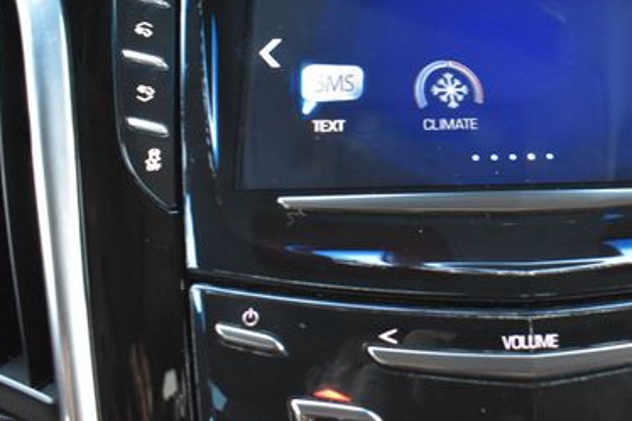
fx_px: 945
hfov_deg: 35.8
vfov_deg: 24.8
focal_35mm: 54
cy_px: 101
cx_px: 505
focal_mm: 21
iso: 2500
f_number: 6.3
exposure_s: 1/20
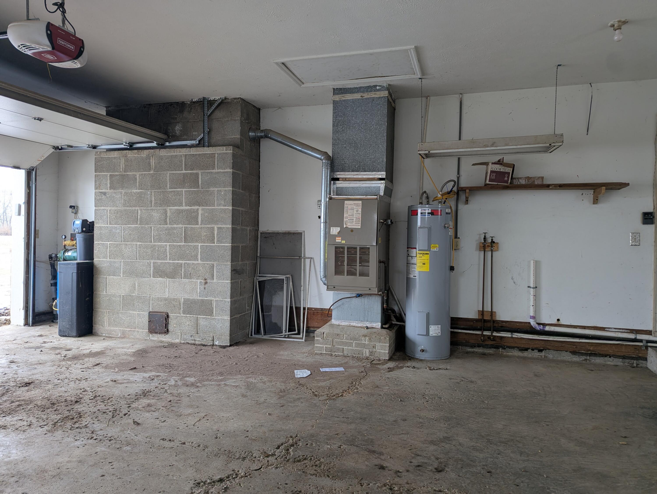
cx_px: 328
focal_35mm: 24
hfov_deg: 71.5
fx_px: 456
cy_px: 247
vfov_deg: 56.9
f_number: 1.85
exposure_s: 1/60.4
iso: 41
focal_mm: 6.81
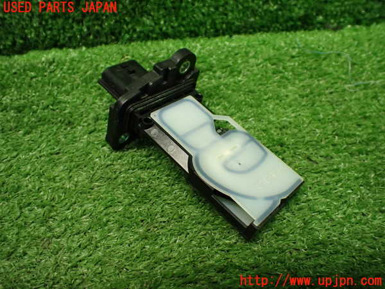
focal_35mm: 30
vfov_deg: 46.8
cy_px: 144
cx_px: 192
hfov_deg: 60.0
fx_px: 334
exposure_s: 1/125
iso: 640
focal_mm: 5.4
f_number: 2.3
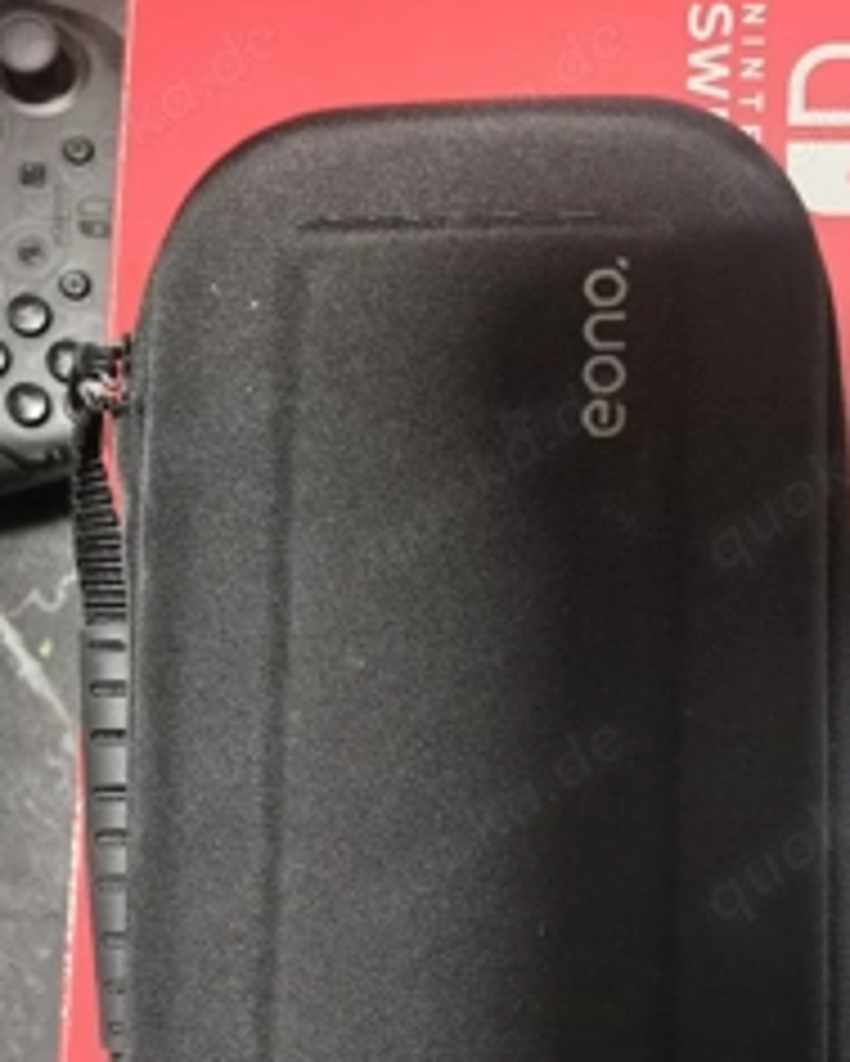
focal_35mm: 38
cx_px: 589
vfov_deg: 45.2
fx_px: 1194
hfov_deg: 38.6
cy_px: 868
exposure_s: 1/50
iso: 1600
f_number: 1.8
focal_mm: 5.4
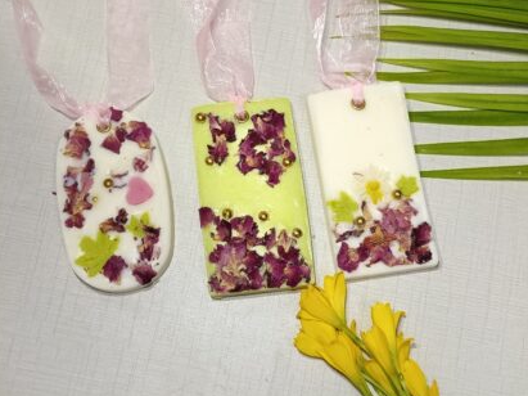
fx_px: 732
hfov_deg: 39.7
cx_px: 265
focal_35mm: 48
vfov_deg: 30.3
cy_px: 201
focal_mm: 7.08
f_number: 4.5
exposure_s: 1/50
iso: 640
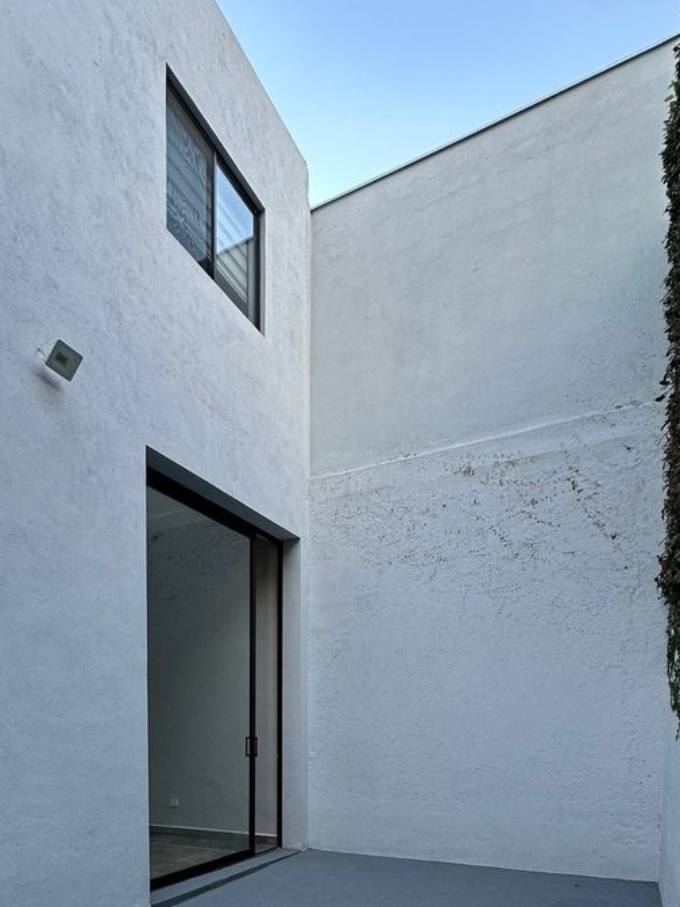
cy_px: 768
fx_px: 655
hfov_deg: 53.3
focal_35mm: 25
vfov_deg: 61.5
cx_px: 202
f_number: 2.2
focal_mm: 2.22
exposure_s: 1/120
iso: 125
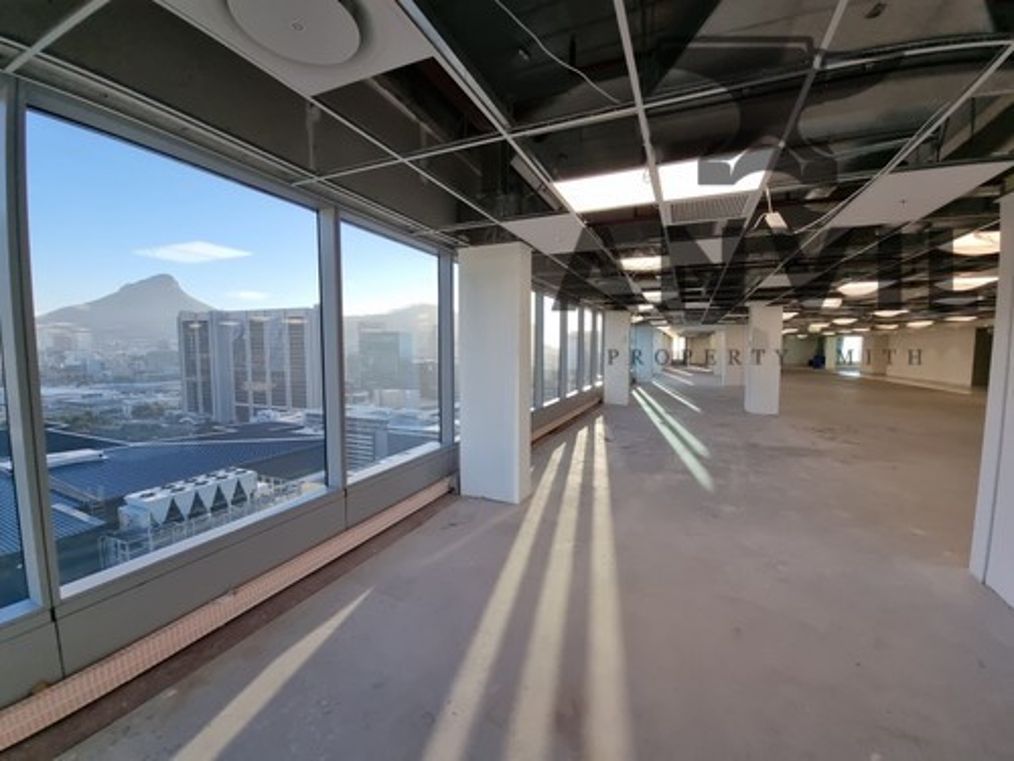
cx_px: 507
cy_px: 380
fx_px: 381
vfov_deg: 89.9
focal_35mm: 13
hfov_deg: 106.2
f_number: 2.2
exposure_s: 1/156
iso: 50
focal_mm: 2.2
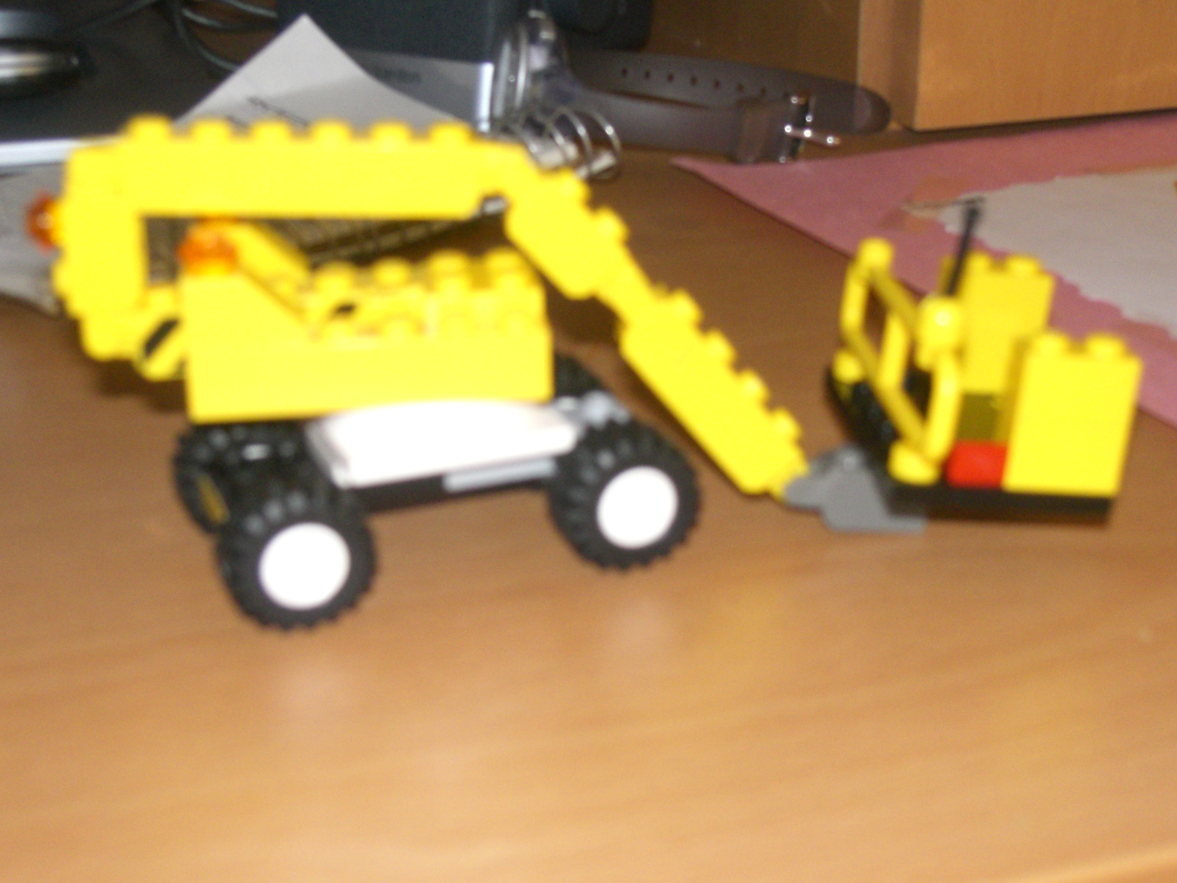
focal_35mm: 53
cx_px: 588
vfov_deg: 27.5
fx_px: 1802
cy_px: 442
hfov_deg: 36.2
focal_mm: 8.82
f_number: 3.7
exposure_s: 1/60
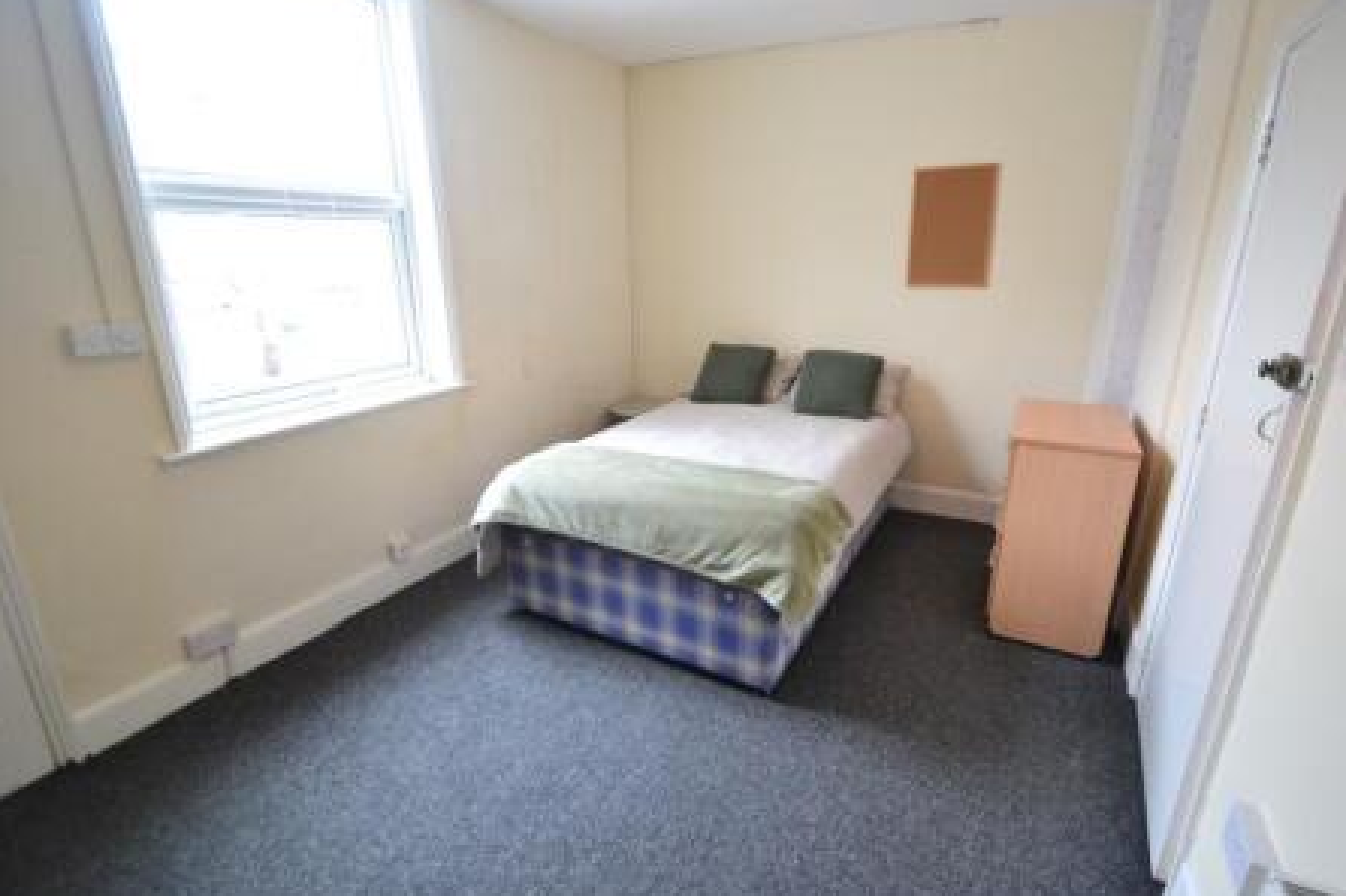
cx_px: 712
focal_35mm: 16
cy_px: 448
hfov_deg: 96.6
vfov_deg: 73.7
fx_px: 598
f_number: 4
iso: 800
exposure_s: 1/60
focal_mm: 10
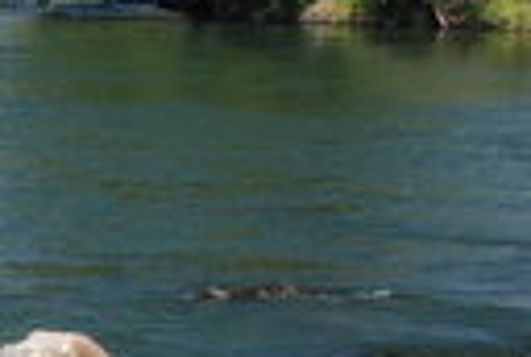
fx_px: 3593
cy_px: 293
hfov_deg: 8.1
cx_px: -465
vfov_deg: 5.7
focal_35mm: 243
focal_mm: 26
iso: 200
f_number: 5.6
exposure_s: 1/125
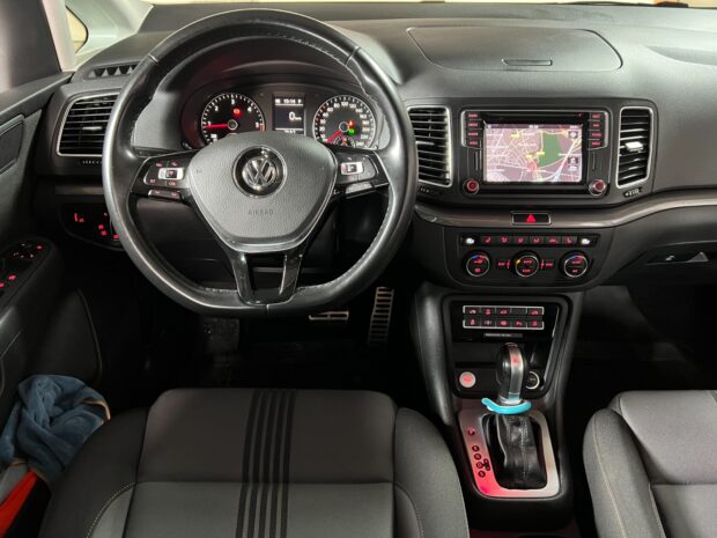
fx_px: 539
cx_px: 358
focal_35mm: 26
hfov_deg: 67.3
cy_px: 269
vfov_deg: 53.1
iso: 640
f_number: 1.5
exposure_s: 1/35
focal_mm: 5.7
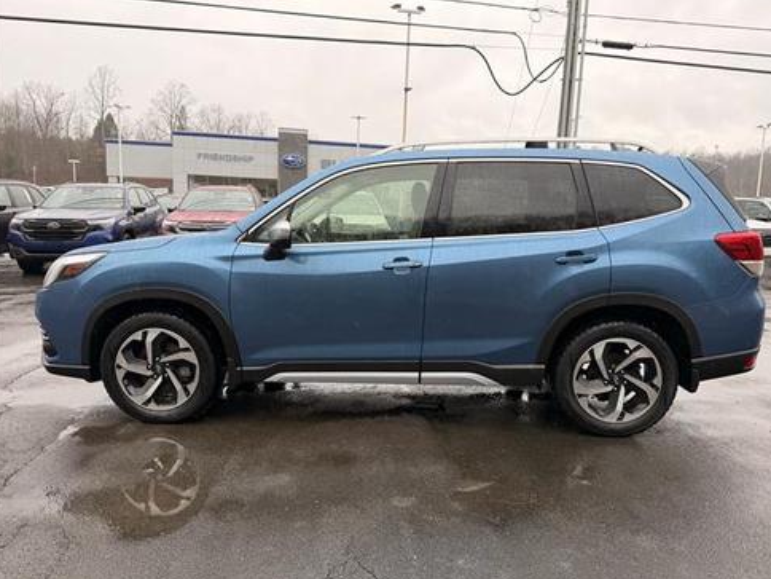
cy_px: 289
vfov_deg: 54.9
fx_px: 557
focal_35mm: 25
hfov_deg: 69.4
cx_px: 393
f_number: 1.78
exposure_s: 1/571
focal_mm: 6.76
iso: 80
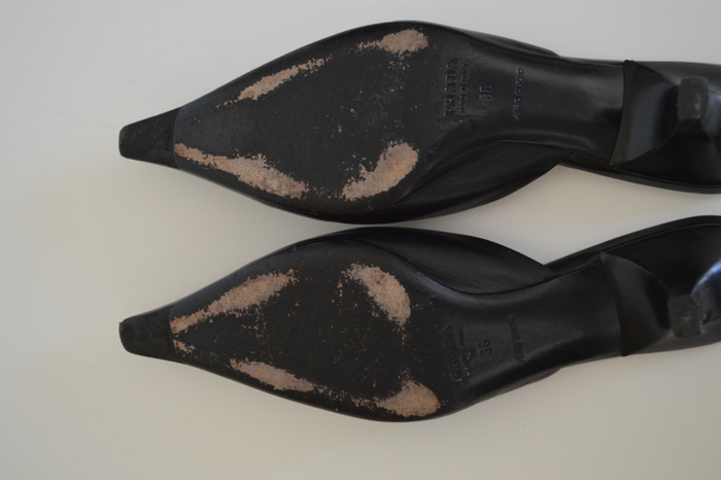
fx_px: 871
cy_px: 240
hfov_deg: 45.0
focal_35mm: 44
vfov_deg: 30.8
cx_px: 360
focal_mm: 29
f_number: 4.5
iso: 400
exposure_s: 1/60
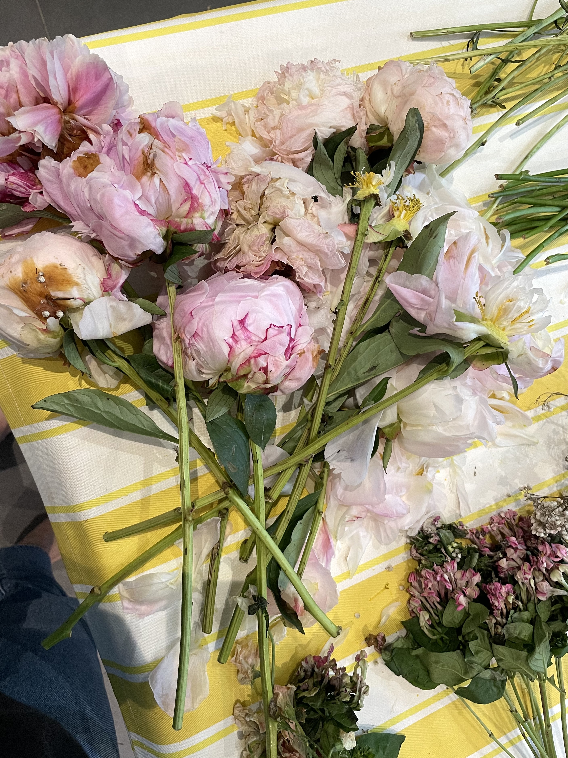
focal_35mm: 26
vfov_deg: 67.3
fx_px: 569
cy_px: 379
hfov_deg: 53.1
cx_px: 284
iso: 125
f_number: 1.6
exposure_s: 1/73
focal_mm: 4.2
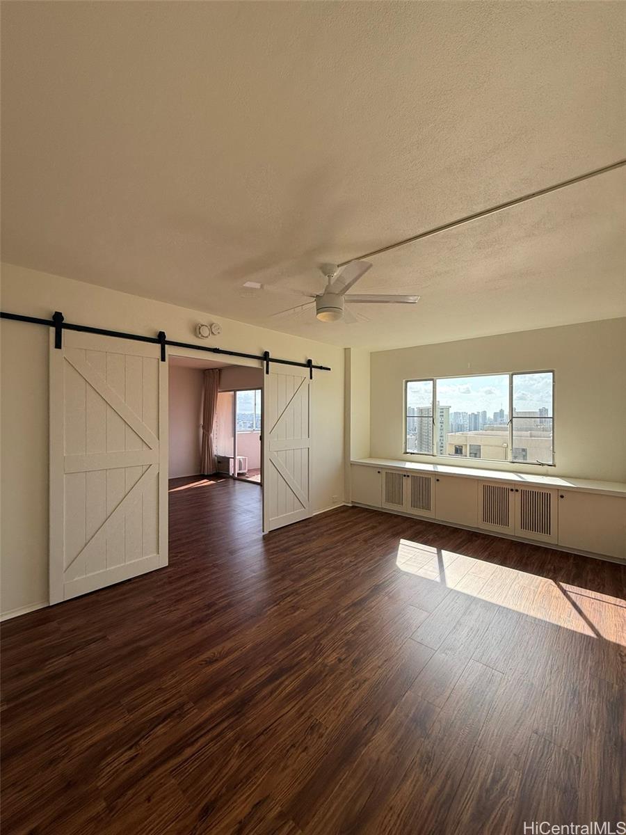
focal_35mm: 14
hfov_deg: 85.7
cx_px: 313
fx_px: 338
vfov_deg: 102.1
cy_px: 418
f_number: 2.2
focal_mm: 2.22
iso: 64
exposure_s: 1/502
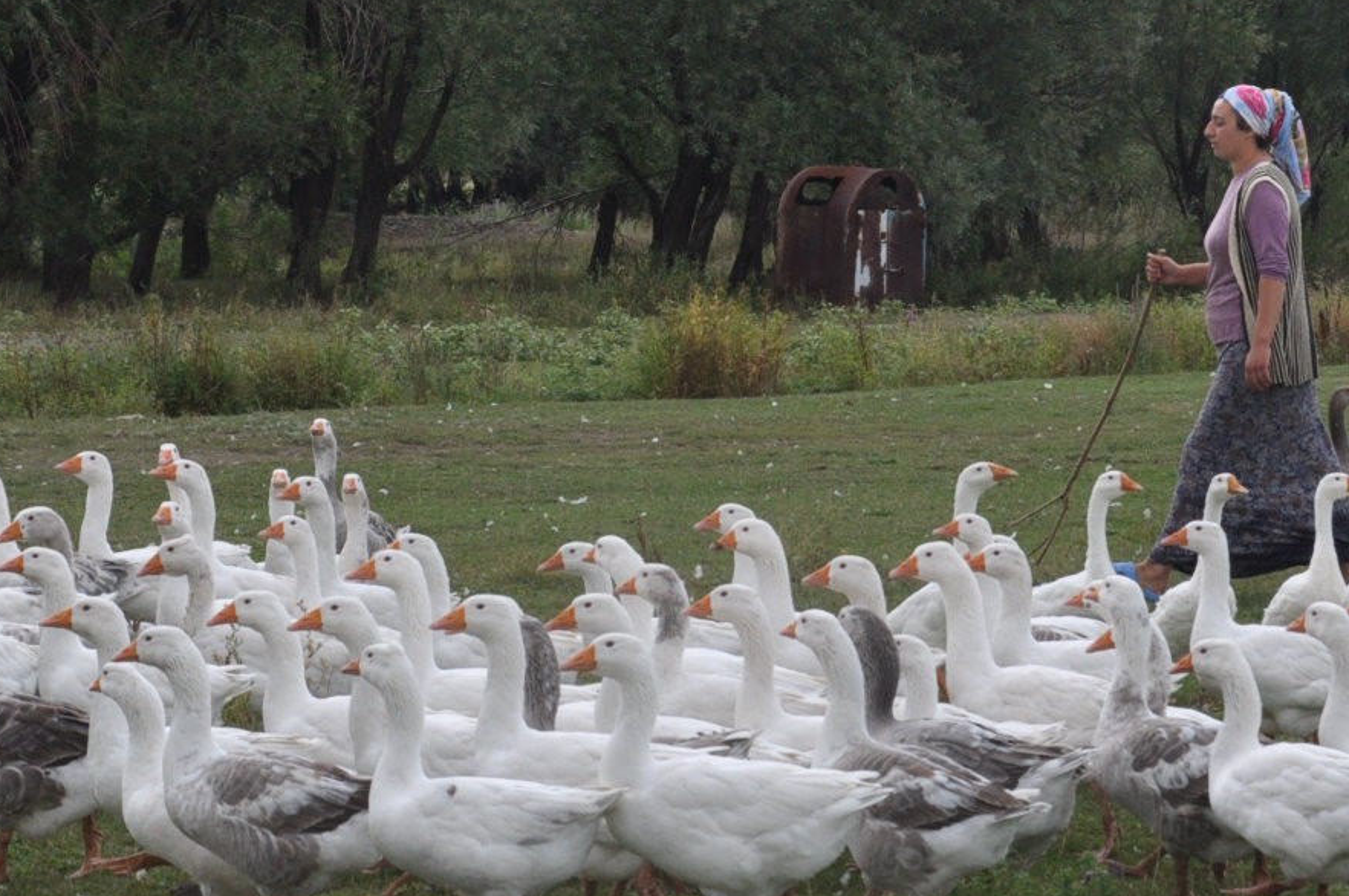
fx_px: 6550
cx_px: 970
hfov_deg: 11.7
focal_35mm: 175
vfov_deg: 7.8
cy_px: 411
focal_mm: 48
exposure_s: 1/320
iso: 500
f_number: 9
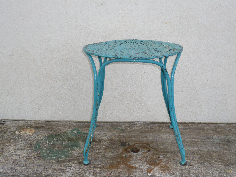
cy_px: 88
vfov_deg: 28.6
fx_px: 348
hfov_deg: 37.5
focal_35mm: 51
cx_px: 118
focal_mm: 8.4
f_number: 3.8
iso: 100
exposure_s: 1/250
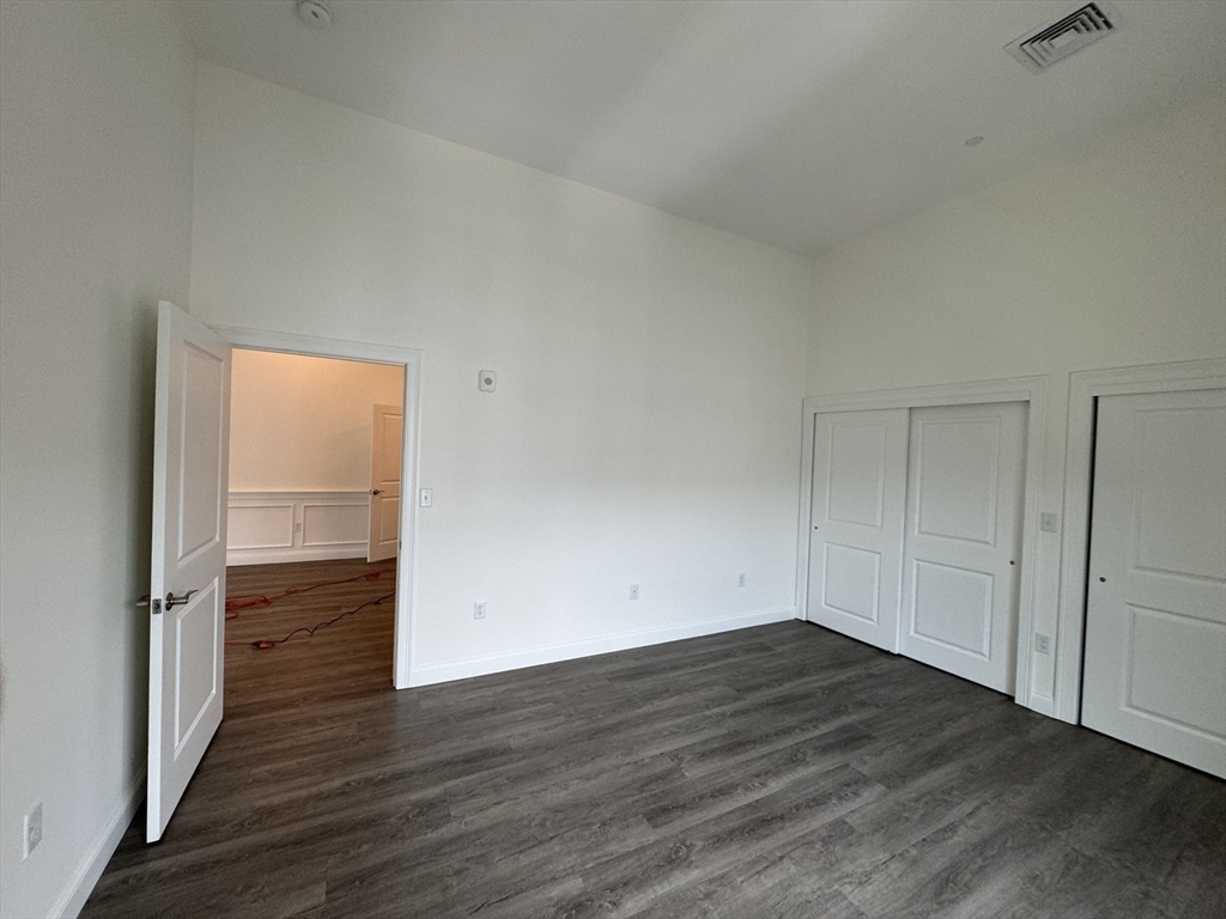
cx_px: 613
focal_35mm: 14
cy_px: 460
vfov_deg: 85.7
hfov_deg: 102.1
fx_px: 496
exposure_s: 1/120
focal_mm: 2.22
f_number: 2.2
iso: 125
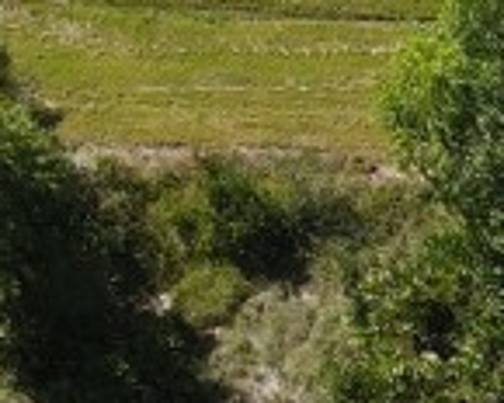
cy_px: 935
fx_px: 2461
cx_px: 1522
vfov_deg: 8.6
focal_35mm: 165
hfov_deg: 9.3
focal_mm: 4.5
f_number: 2.8
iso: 100
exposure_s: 1/500
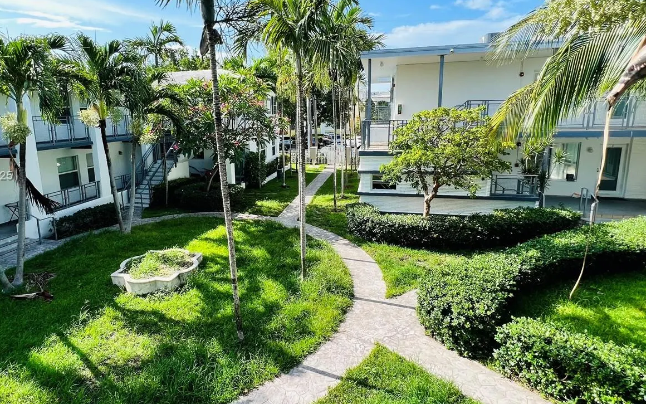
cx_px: 280
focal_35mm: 19
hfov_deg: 87.5
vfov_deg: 62.0
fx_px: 335
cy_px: 177
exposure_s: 1/499
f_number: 1.8
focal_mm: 1.57
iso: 32
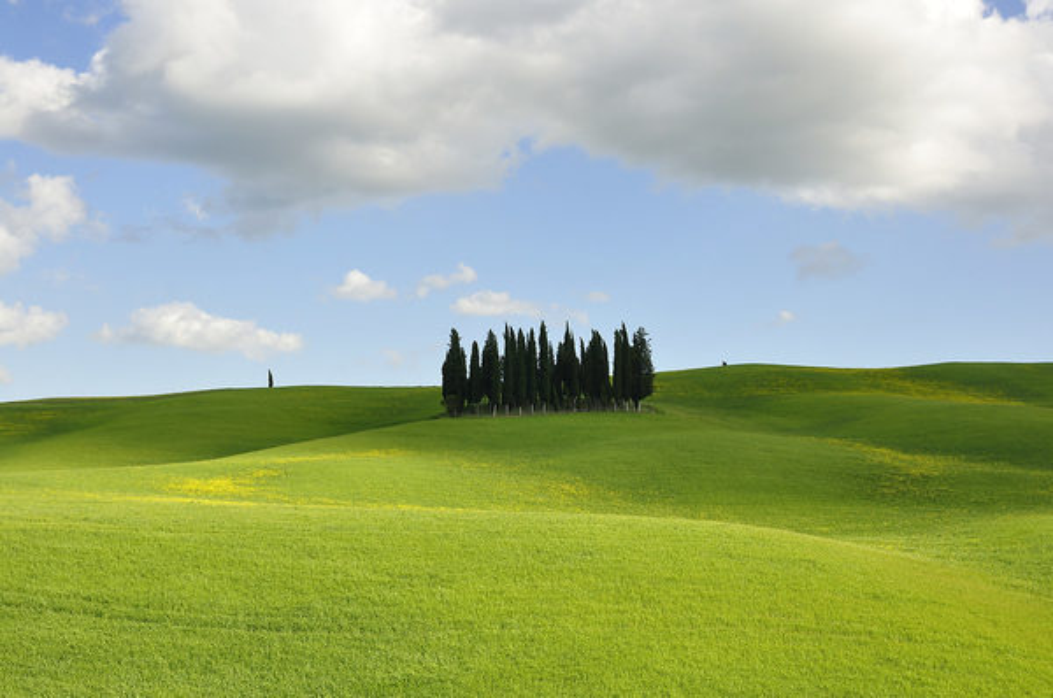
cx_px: 526
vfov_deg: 29.8
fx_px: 1314
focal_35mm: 45
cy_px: 349
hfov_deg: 43.7
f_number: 10
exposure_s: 1/320
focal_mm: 30
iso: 200
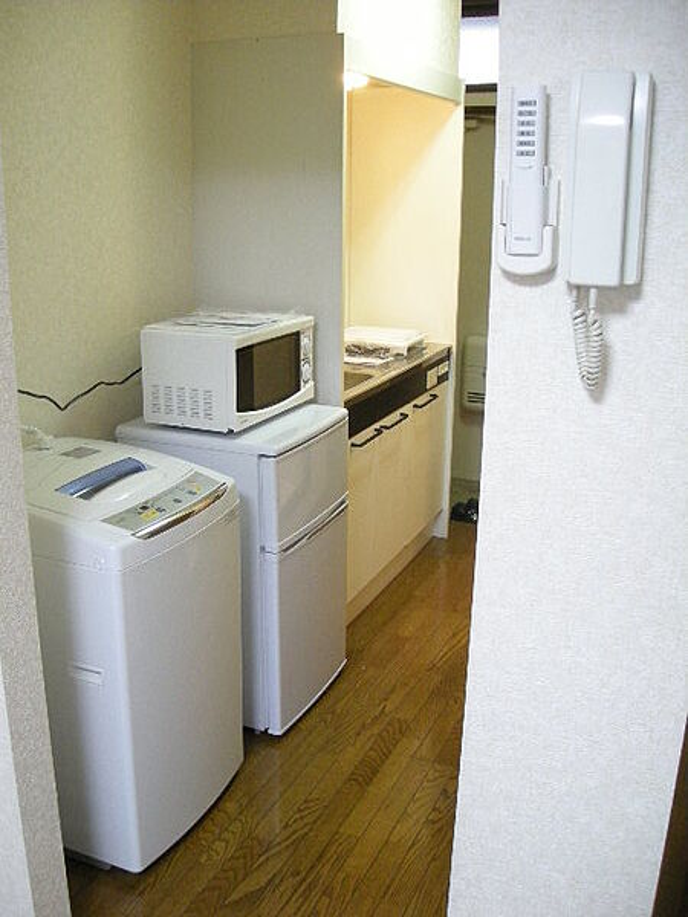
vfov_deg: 52.6
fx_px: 928
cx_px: 344
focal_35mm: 35
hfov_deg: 40.7
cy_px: 458
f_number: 2.8
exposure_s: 1/36.6
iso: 400
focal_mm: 5.7
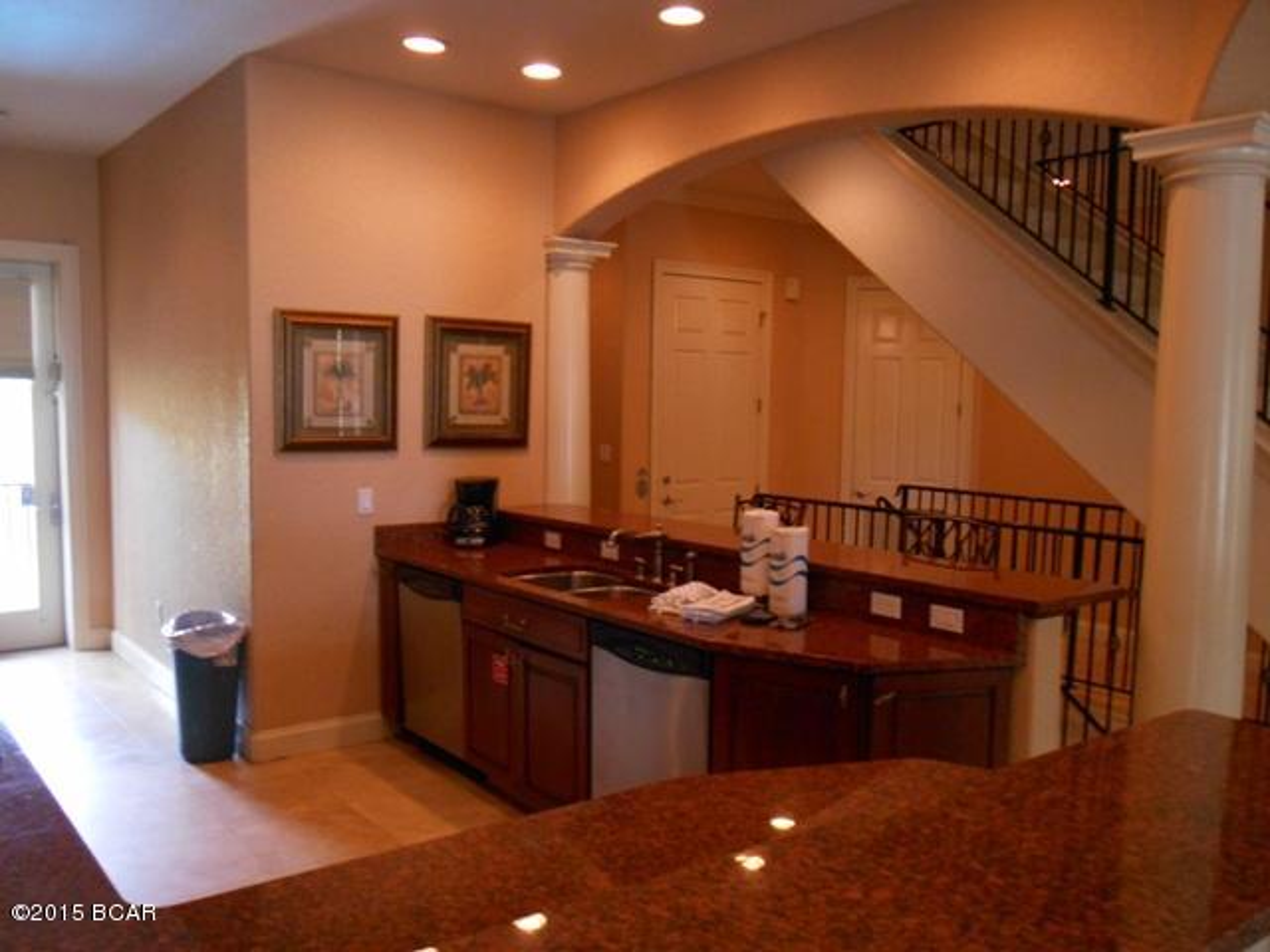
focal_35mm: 31
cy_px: 476
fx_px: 1137
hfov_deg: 58.4
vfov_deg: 45.4
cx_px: 635
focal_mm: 5.5
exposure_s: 1/25
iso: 400
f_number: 3.6
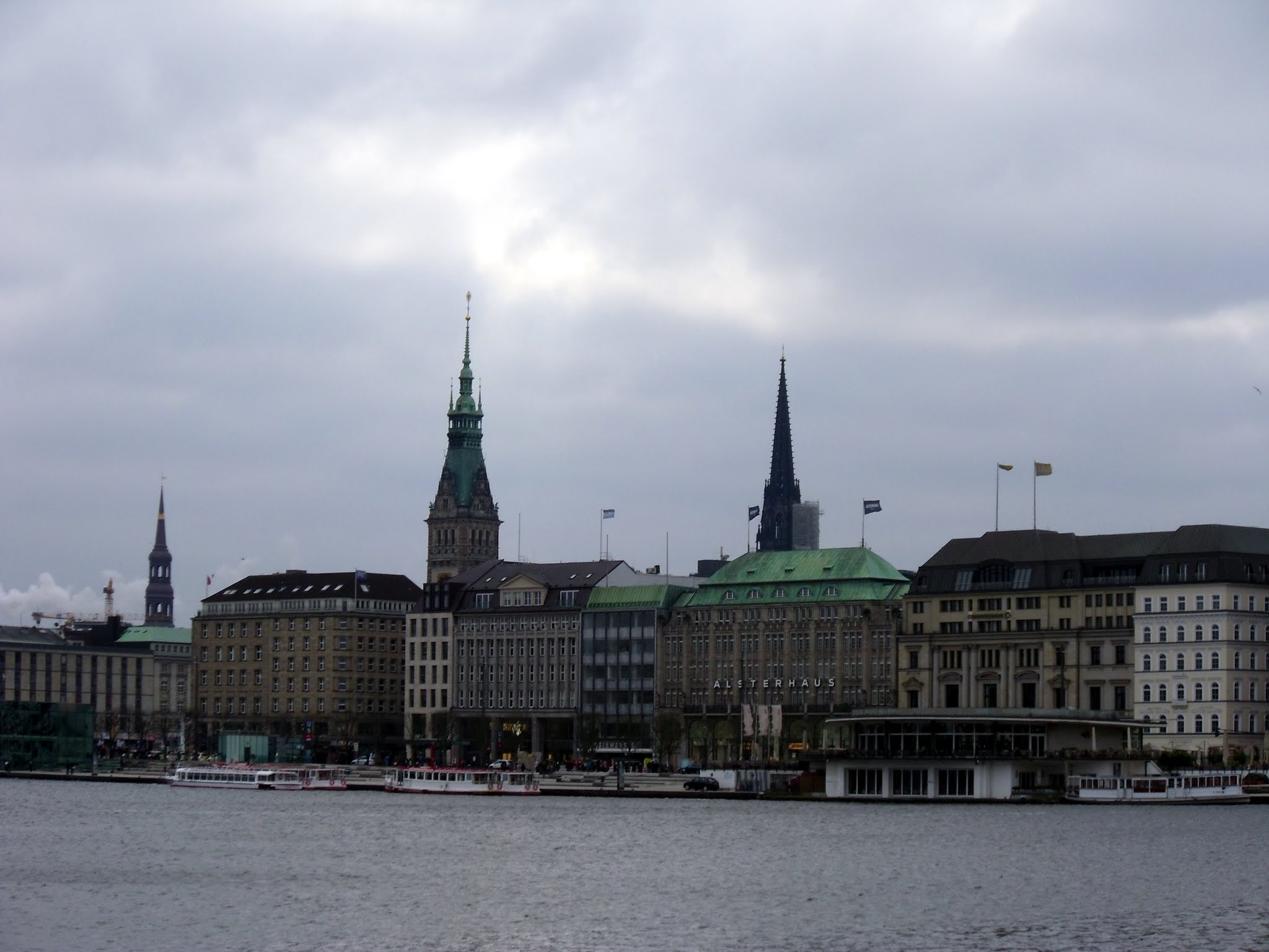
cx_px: 634
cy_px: 476
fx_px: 3006
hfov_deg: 23.8
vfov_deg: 18.0
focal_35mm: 82
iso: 80
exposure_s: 1/412
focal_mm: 14.8
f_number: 4.5
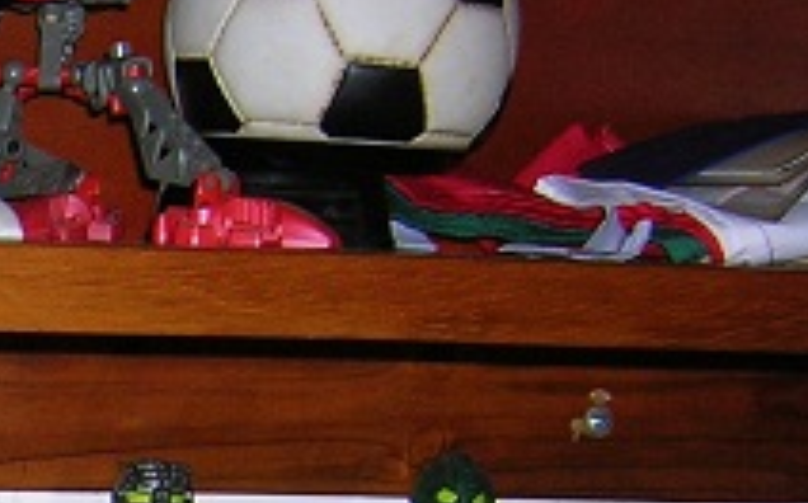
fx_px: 2992
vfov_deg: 9.5
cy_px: 644
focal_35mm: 136
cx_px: -511
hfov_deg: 14.1
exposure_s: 1/60.1
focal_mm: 5.7
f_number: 2.9
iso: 50
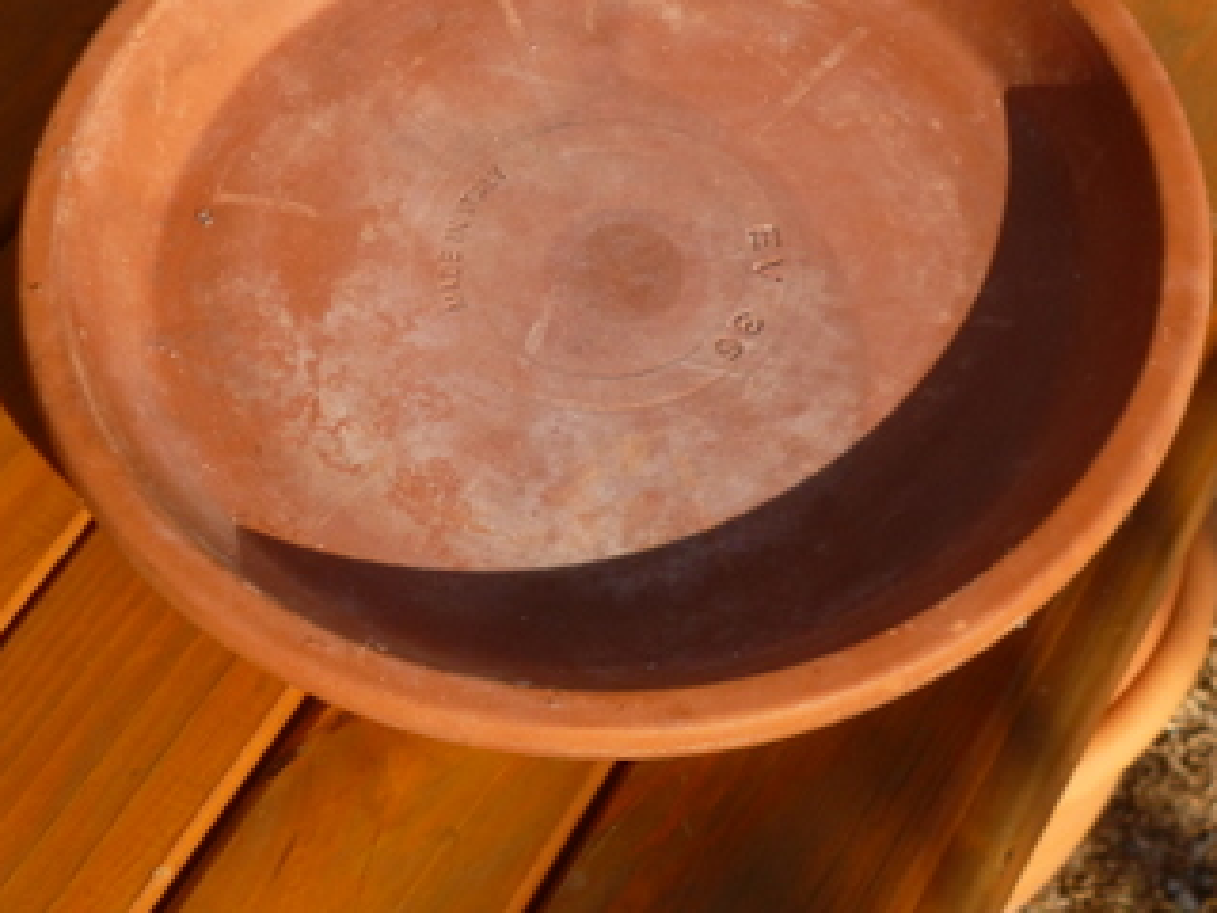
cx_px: 521
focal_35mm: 75
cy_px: 259
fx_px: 2637
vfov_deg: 19.5
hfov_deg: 26.0
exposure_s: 1/640
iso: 100
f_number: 3.6
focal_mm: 8.9
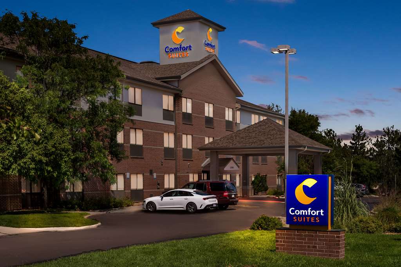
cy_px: 134
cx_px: 200
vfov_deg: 23.4
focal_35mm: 58
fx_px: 646
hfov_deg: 34.5
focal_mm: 58
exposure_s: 1/500
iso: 200
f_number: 8
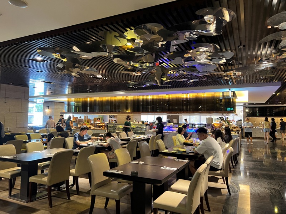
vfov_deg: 53.1
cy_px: 107
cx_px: 143
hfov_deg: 67.3
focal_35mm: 26
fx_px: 215
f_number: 1.5
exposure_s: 1/60
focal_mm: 5.7
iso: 320
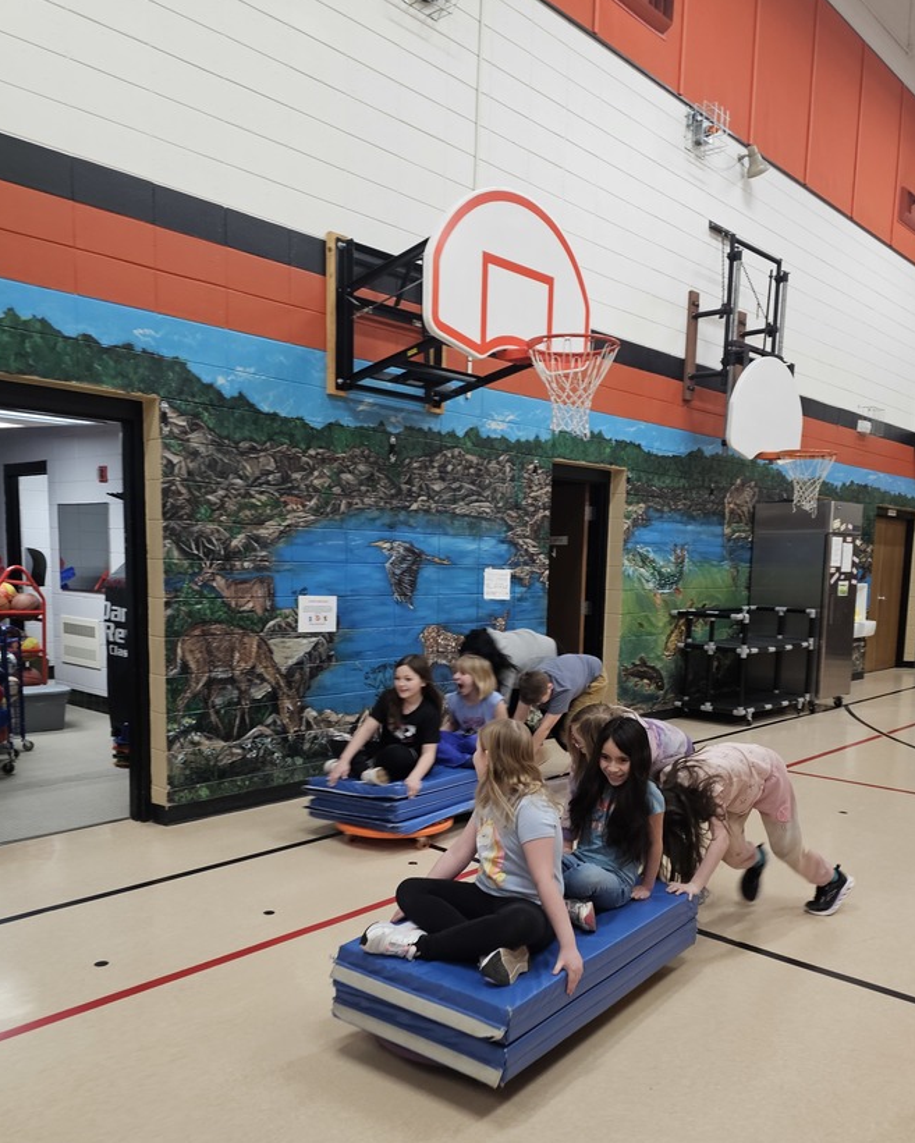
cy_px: 682
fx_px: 948
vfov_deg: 61.7
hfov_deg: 51.5
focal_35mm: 28
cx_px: 497
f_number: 1.7
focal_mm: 6.3
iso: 200
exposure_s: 1/61
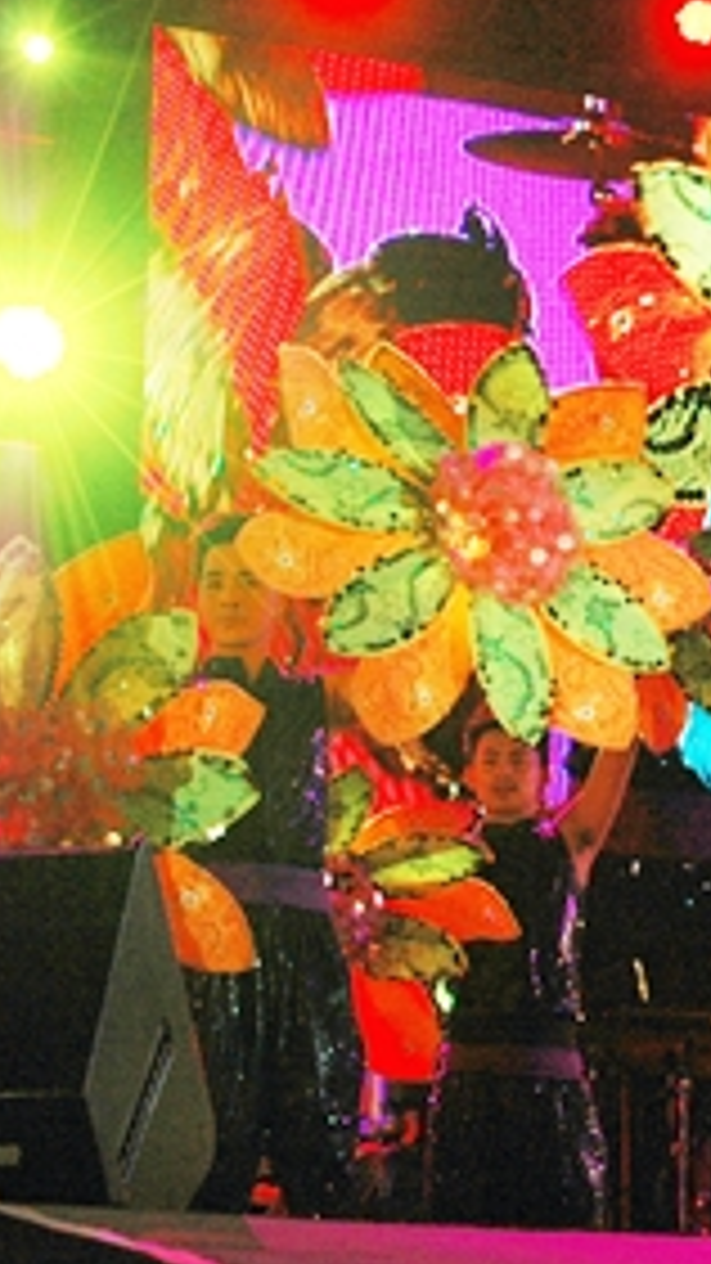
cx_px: 927
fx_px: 3588
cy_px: 657
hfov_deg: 11.0
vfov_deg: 20.0
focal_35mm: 107
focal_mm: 35
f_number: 5
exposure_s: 1/200
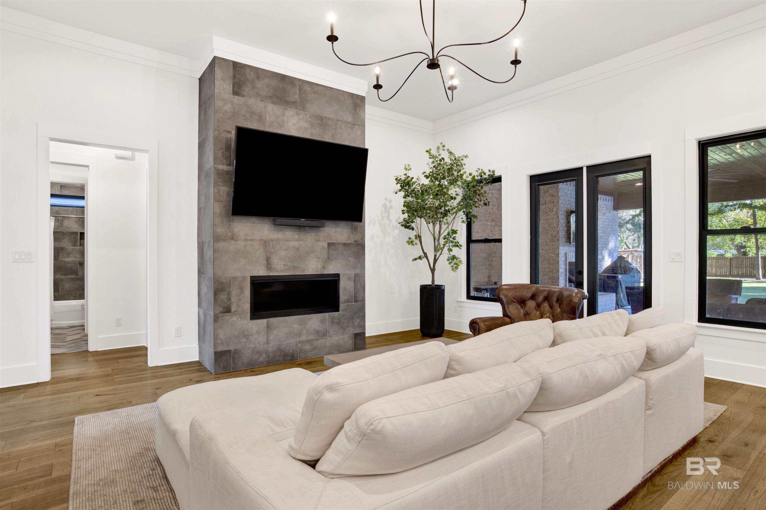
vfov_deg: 67.4
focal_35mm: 18
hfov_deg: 90.0
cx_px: 383
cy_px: 255
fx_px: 383
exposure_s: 1/2.5
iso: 200
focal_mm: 18
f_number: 11
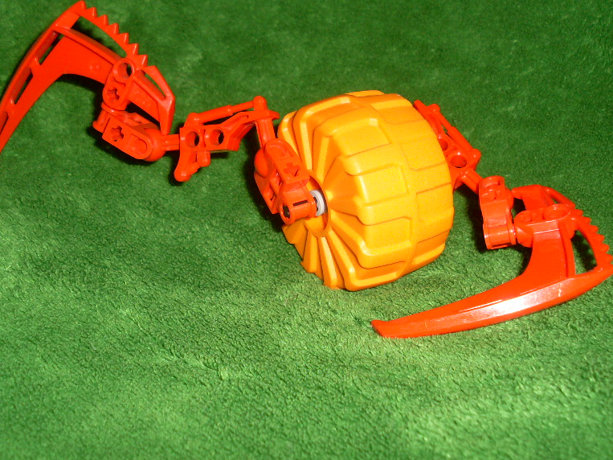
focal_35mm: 51
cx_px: 328
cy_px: 207
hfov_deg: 37.5
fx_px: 903
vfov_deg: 28.5
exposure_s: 1/45
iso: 100
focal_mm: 6.3
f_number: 7.7
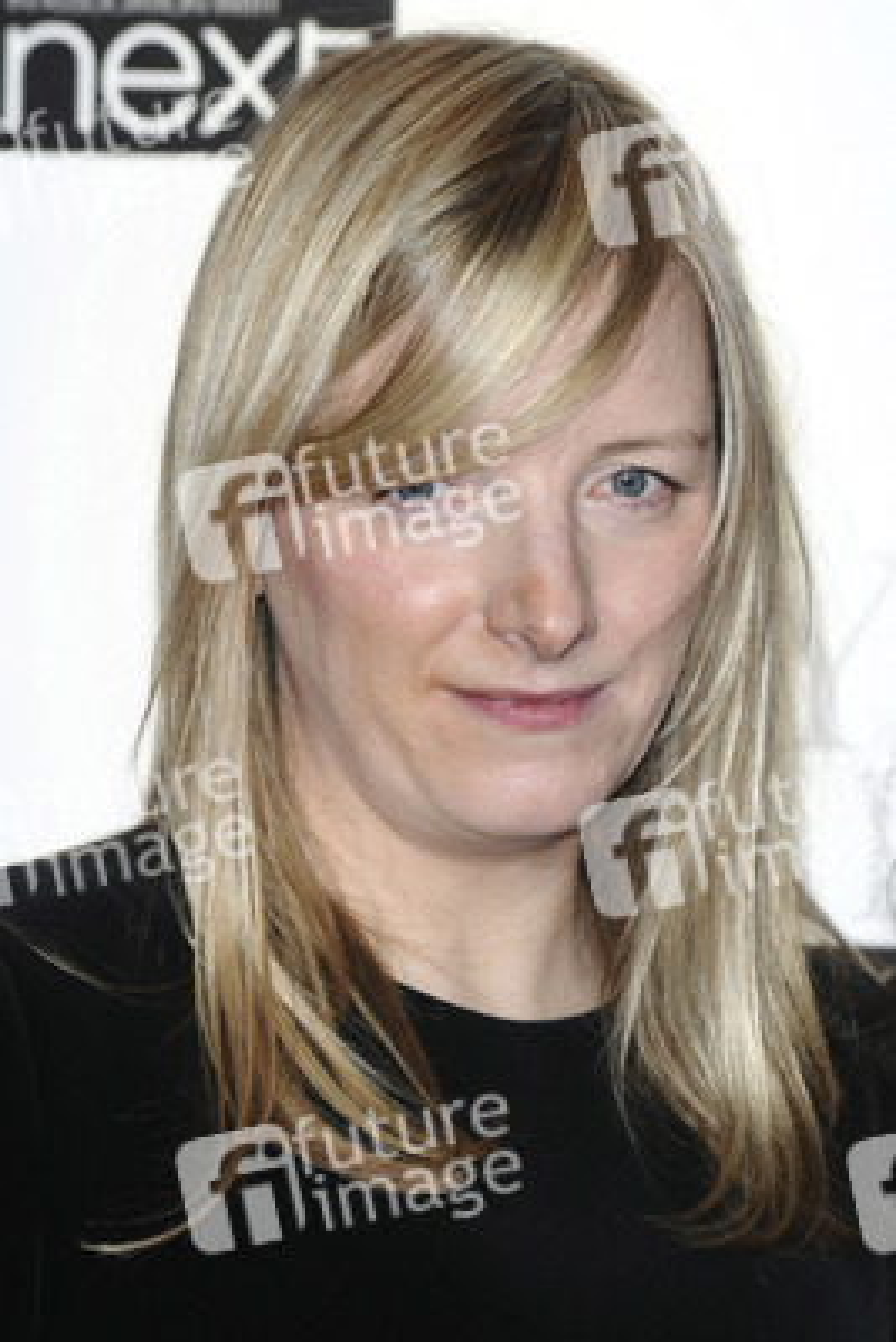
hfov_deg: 4.6
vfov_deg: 6.9
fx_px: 11189
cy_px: 671
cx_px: 448
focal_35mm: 300
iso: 320
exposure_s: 1/200
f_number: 5
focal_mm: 200
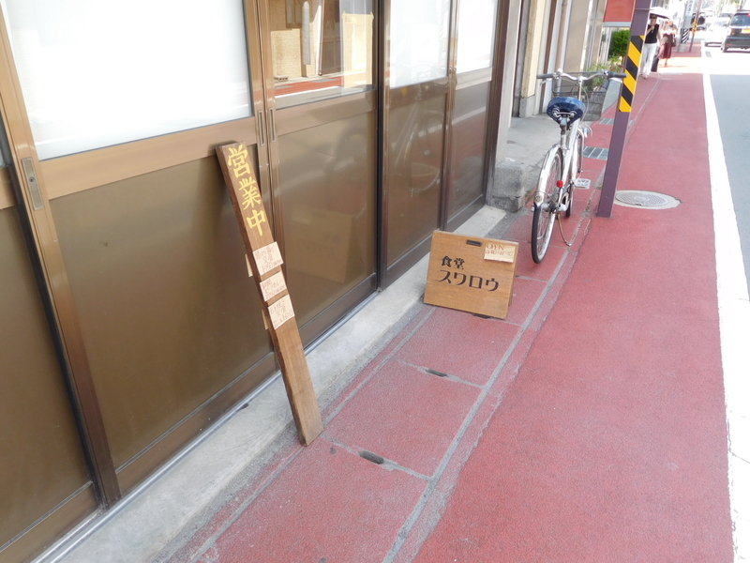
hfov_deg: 69.4
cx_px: 375
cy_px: 282
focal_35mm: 25
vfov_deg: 54.9
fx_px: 542
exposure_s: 1/125
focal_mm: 4.5
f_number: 3.4
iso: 125
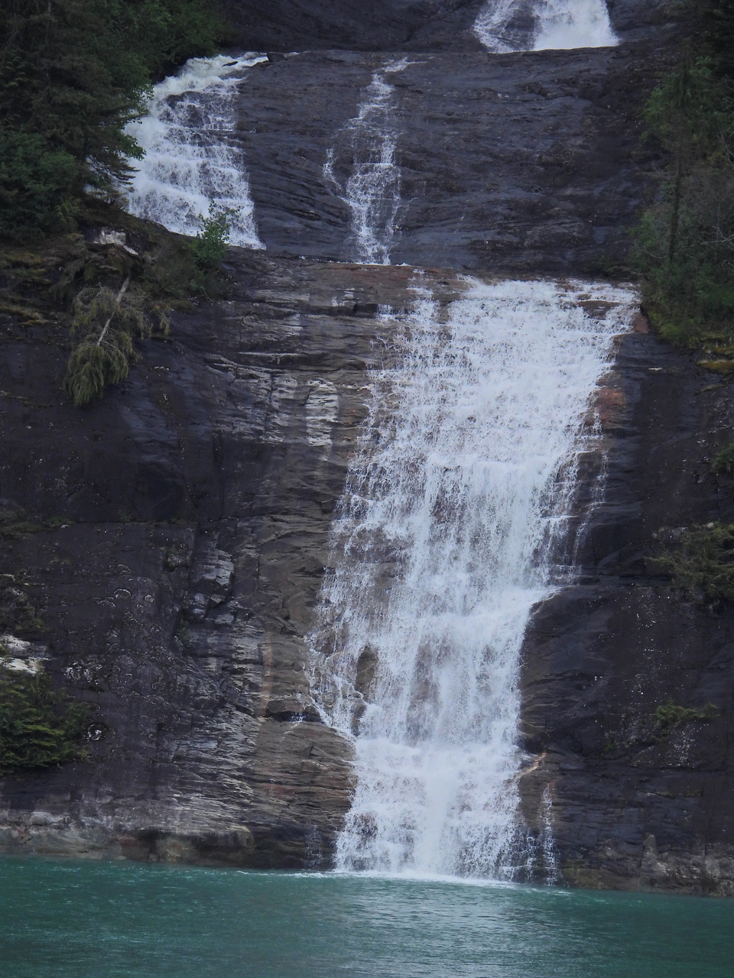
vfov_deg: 2.1
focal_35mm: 950
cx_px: 367
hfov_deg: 1.6
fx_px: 26858
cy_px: 489
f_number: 5.6
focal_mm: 170
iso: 180
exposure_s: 1/500
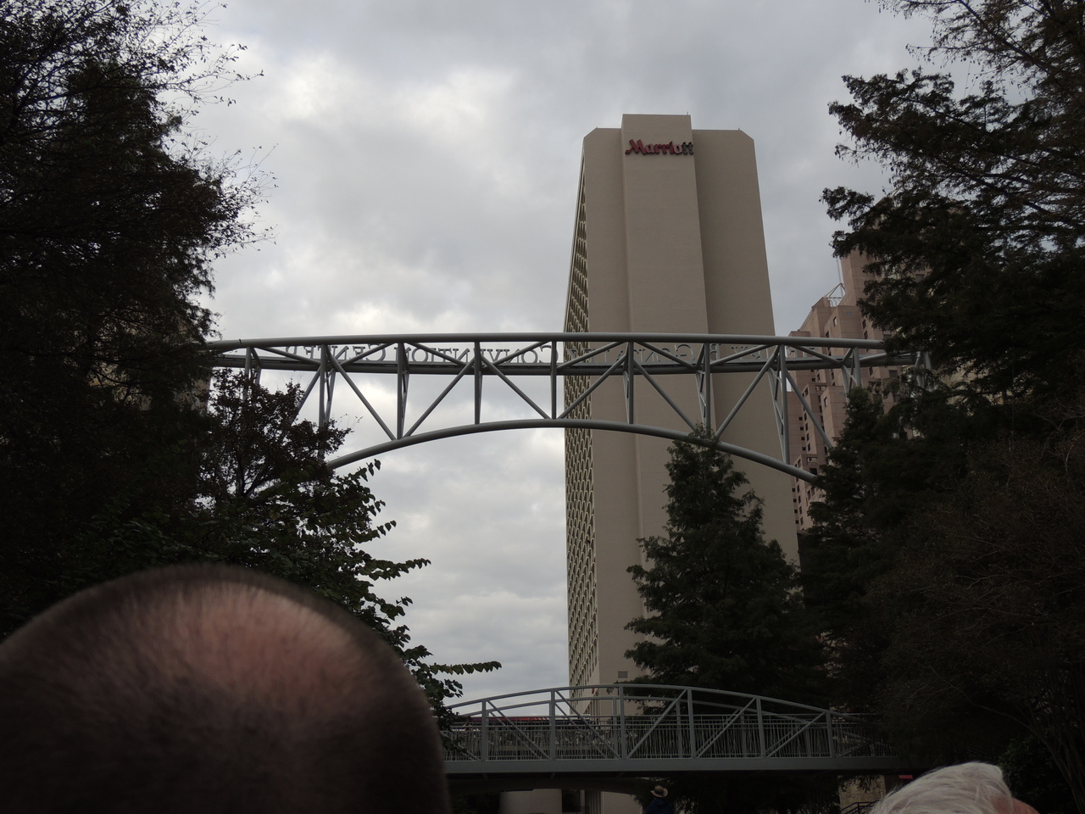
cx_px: 542
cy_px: 407
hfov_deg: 55.4
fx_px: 1034
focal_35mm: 33
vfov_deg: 42.9
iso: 100
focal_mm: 5.8
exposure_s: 1/640
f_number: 3.2
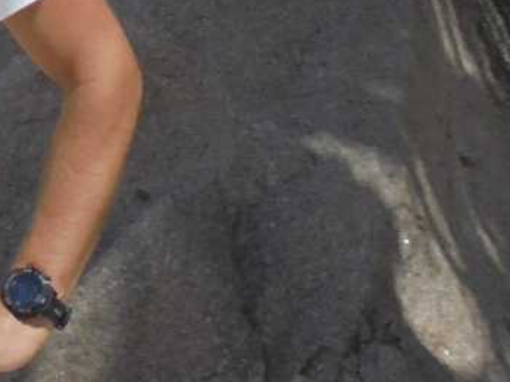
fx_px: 1708
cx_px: -290
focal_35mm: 116
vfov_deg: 11.9
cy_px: -283
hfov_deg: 15.5
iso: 100
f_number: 11.5
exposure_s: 1/250
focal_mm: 4.6
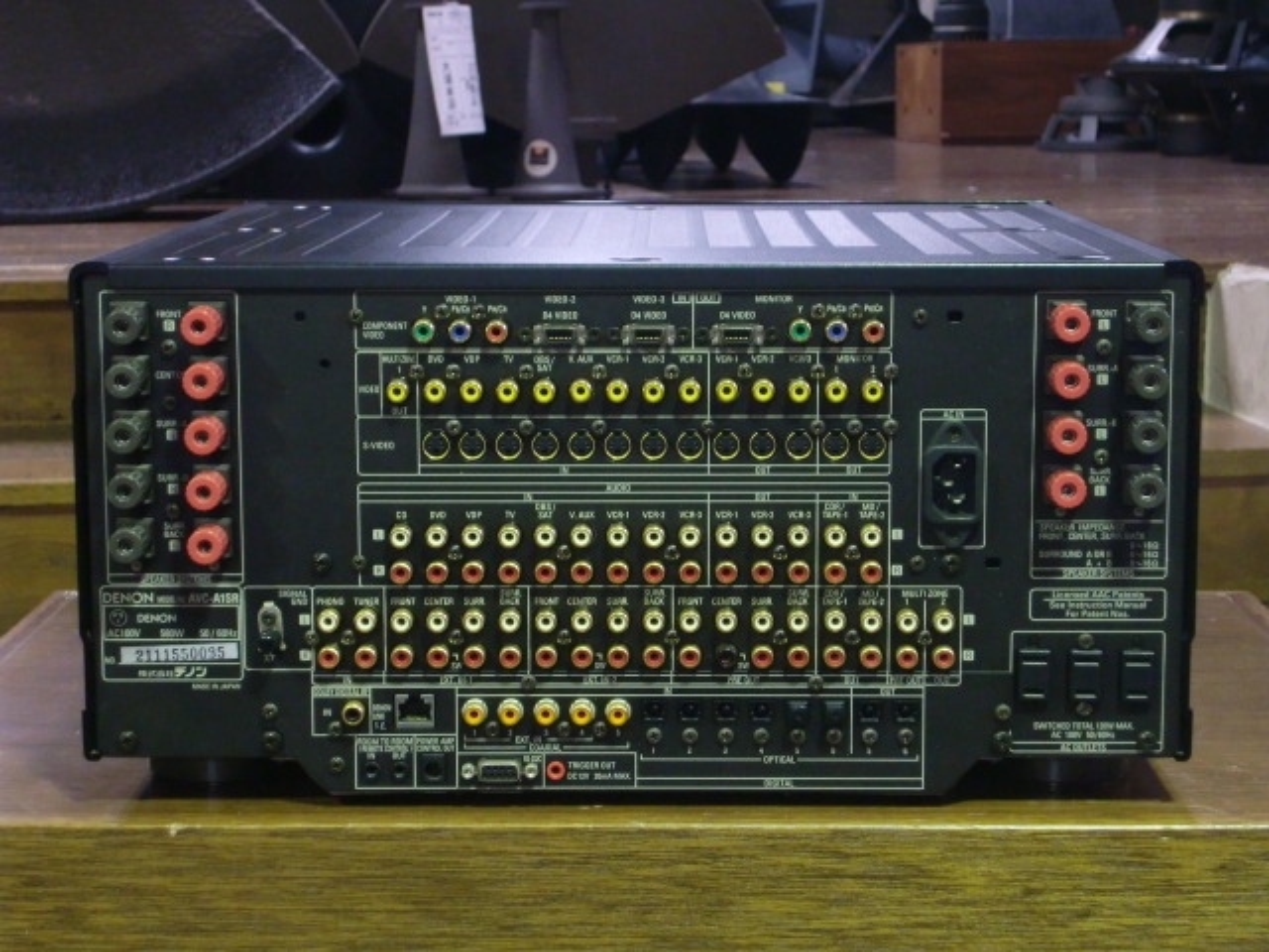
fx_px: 2896
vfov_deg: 18.7
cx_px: 634
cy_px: 476
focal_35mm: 79
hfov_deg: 24.7
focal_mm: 13.9
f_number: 4.6
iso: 400
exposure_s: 1/13
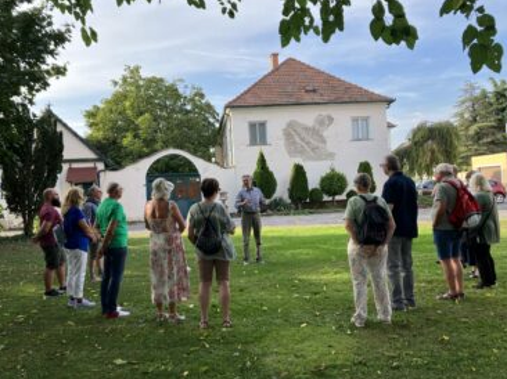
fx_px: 424
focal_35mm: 29
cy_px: 191
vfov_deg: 48.2
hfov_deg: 61.7
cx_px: 253
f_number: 1.8
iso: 32
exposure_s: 1/592
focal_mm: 3.99
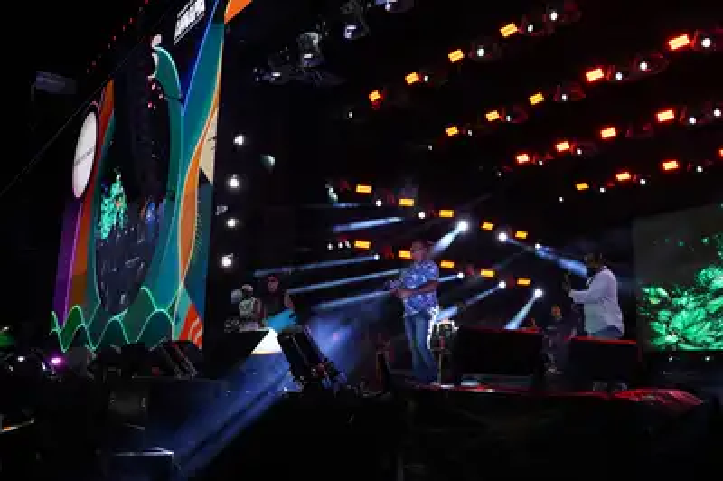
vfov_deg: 36.8
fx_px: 722
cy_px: 240
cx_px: 362
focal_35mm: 36
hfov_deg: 53.2
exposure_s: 1/400
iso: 800
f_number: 2.8
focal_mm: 24
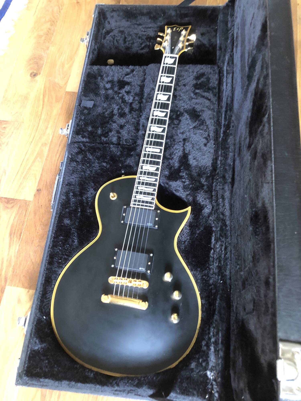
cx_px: 150
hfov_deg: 49.7
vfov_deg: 63.4
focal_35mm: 28
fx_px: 325
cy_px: 200
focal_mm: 3.99
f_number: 1.8
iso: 80
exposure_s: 1/5
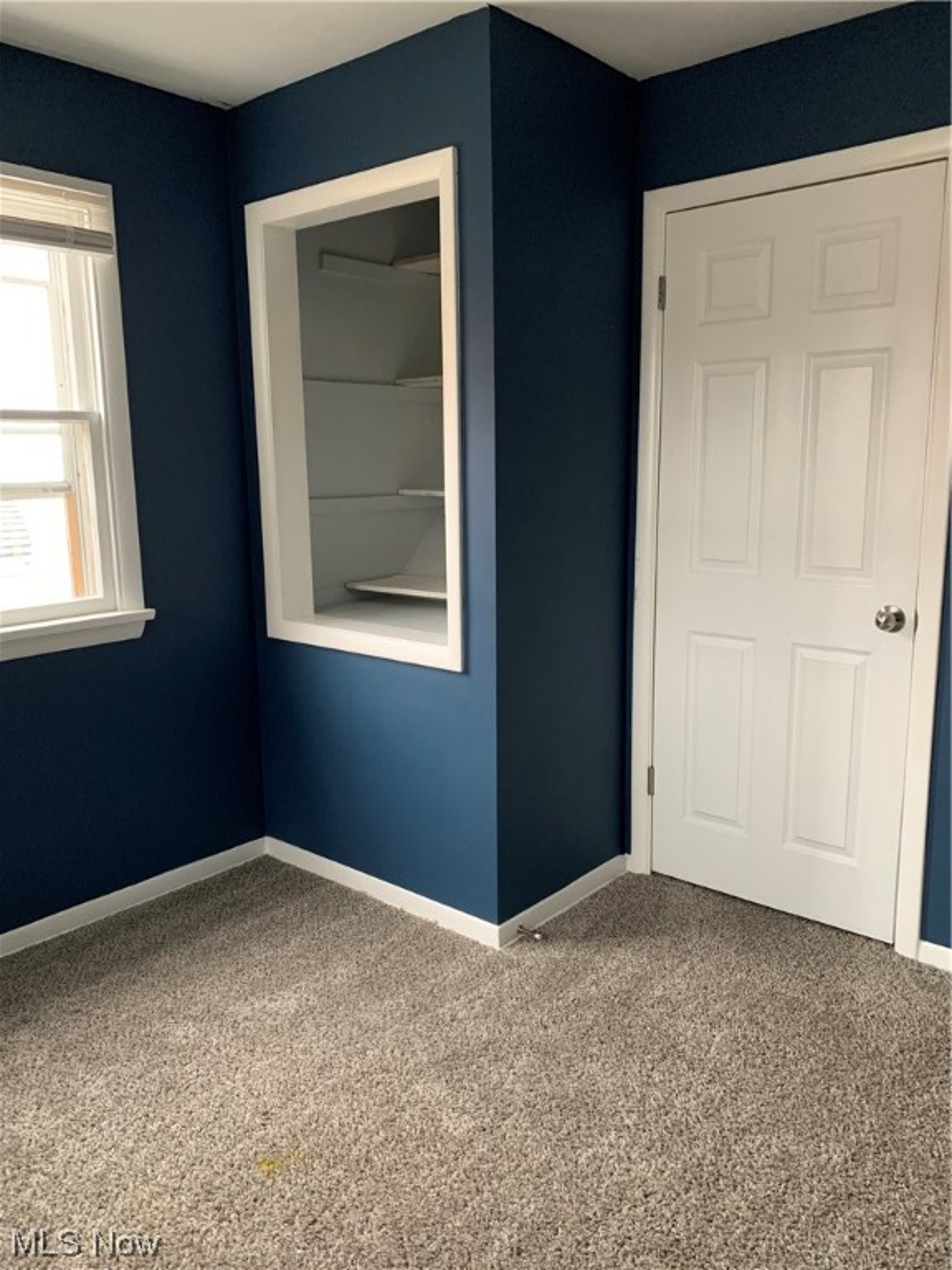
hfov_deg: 53.1
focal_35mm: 26
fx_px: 953
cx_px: 476
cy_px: 635
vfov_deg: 67.3
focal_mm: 4.25
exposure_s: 1/60
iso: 320
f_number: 1.8
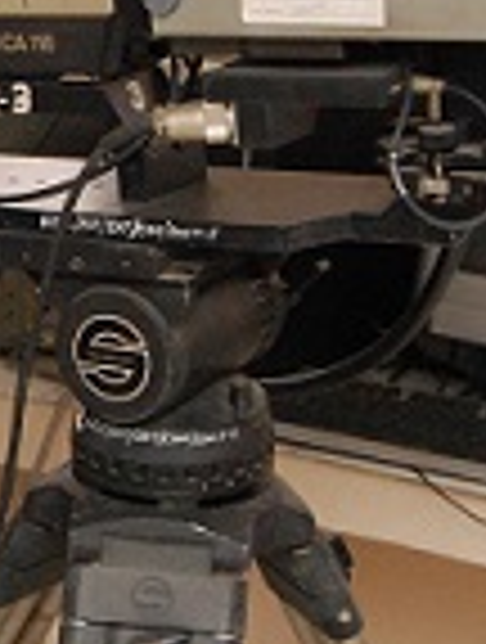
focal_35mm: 133
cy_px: 171
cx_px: -284
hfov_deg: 10.7
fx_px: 2479
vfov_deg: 14.7
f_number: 7.1
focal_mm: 22
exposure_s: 1/200
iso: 1600
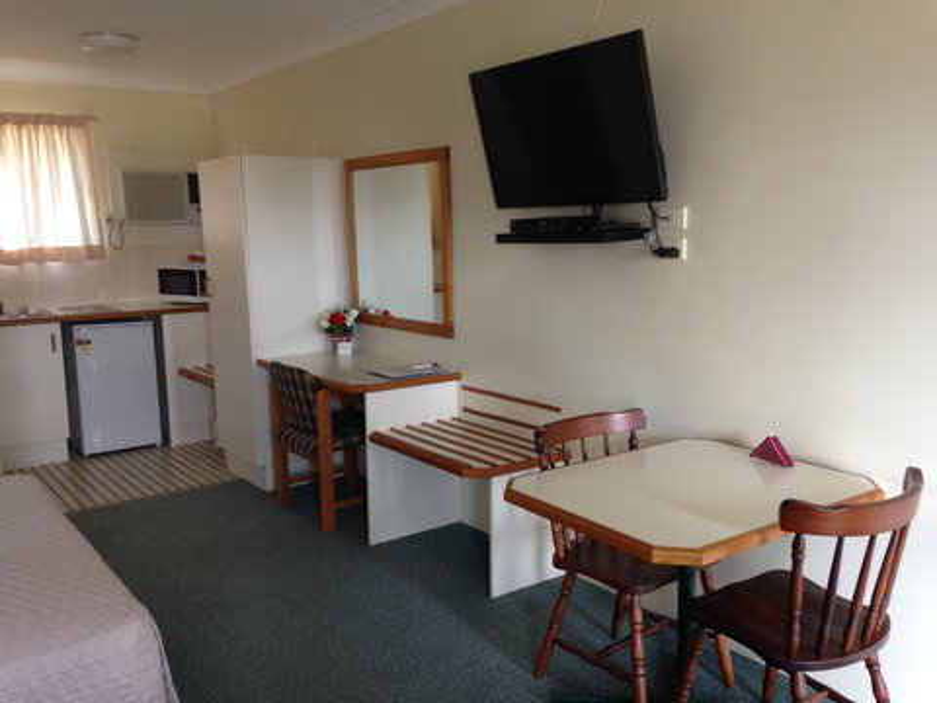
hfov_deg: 55.4
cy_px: 352
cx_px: 468
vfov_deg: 42.9
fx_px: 893
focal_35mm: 33
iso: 125
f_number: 2.4
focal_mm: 4.12
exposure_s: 1/20
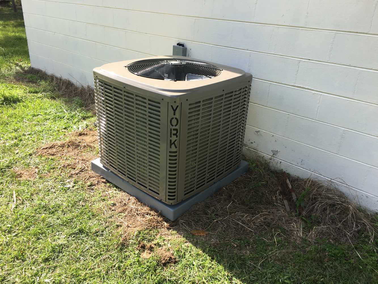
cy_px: 142
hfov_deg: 61.7
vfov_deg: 48.2
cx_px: 189
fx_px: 317
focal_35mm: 29
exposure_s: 1/475
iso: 25
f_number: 2.2
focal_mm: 4.15
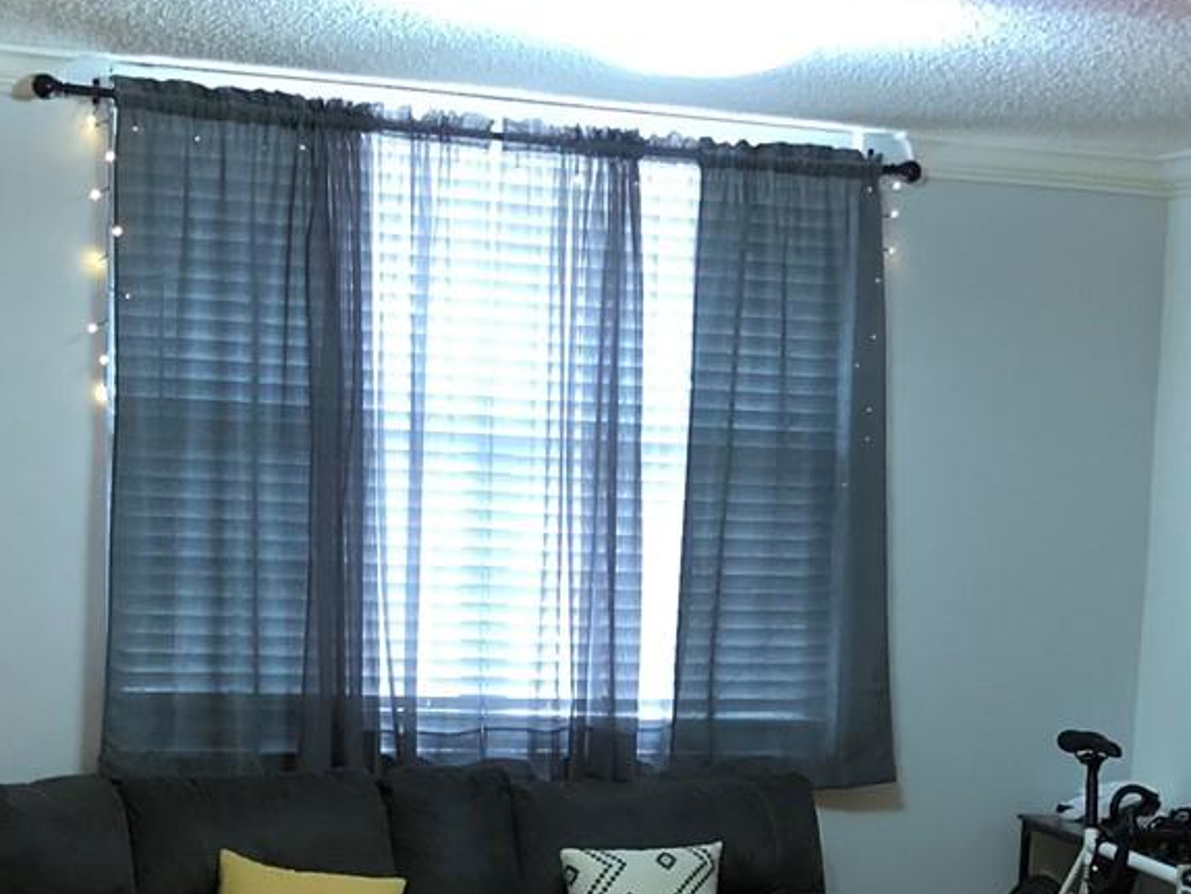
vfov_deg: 18.4
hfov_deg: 24.8
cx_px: 842
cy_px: 882
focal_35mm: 78
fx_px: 2685
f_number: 1.8
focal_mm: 3.99
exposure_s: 1/7
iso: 80
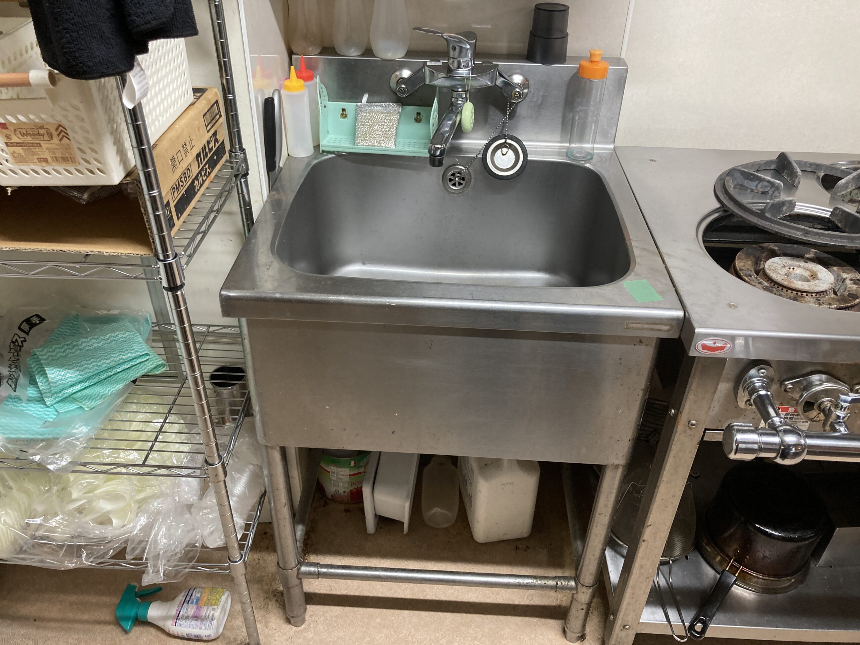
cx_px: 430
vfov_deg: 49.7
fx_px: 696
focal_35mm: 28
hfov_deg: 63.4
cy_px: 322
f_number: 1.8
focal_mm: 3.99
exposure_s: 1/50
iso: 160
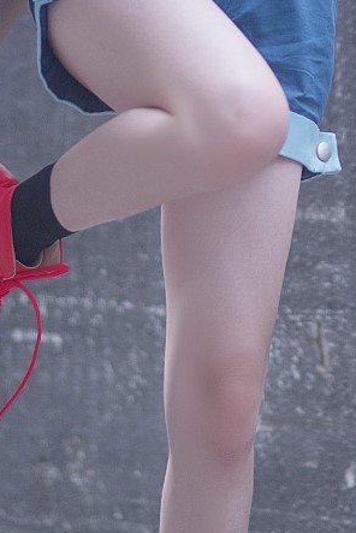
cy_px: -54
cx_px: 358
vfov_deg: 5.9
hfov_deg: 4.0
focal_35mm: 345
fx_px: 5109
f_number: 1.8
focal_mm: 85
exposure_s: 1/1600
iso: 400
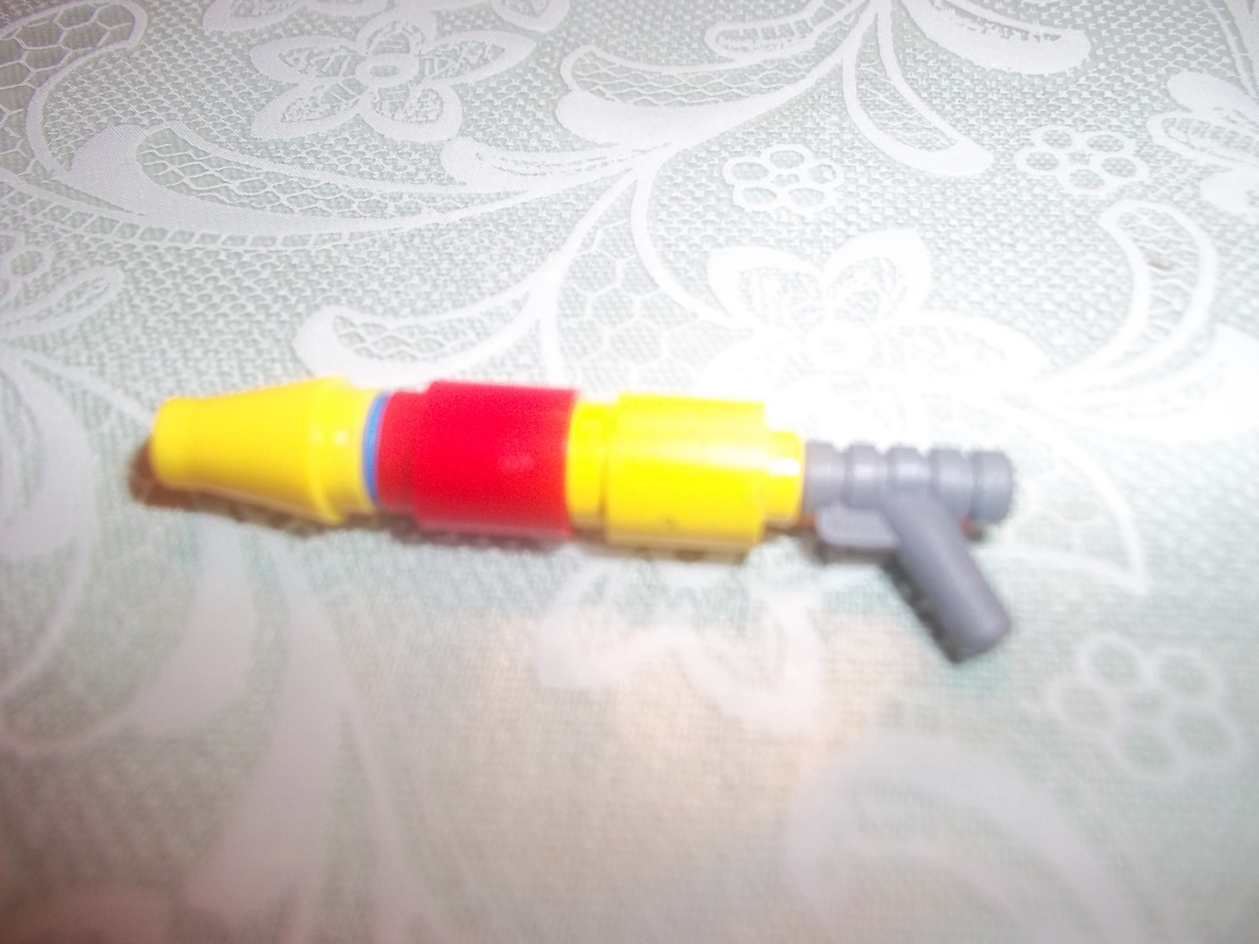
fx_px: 1164
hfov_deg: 56.8
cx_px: 630
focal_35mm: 32
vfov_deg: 44.2
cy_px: 472
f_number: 2.9
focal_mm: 5.7
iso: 80
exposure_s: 1/30
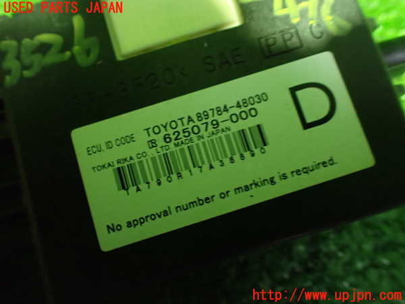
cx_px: 202
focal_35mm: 30
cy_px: 152
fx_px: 351
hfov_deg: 60.0
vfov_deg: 46.8
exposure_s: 1/30
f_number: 2.3
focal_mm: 5.4
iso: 1250
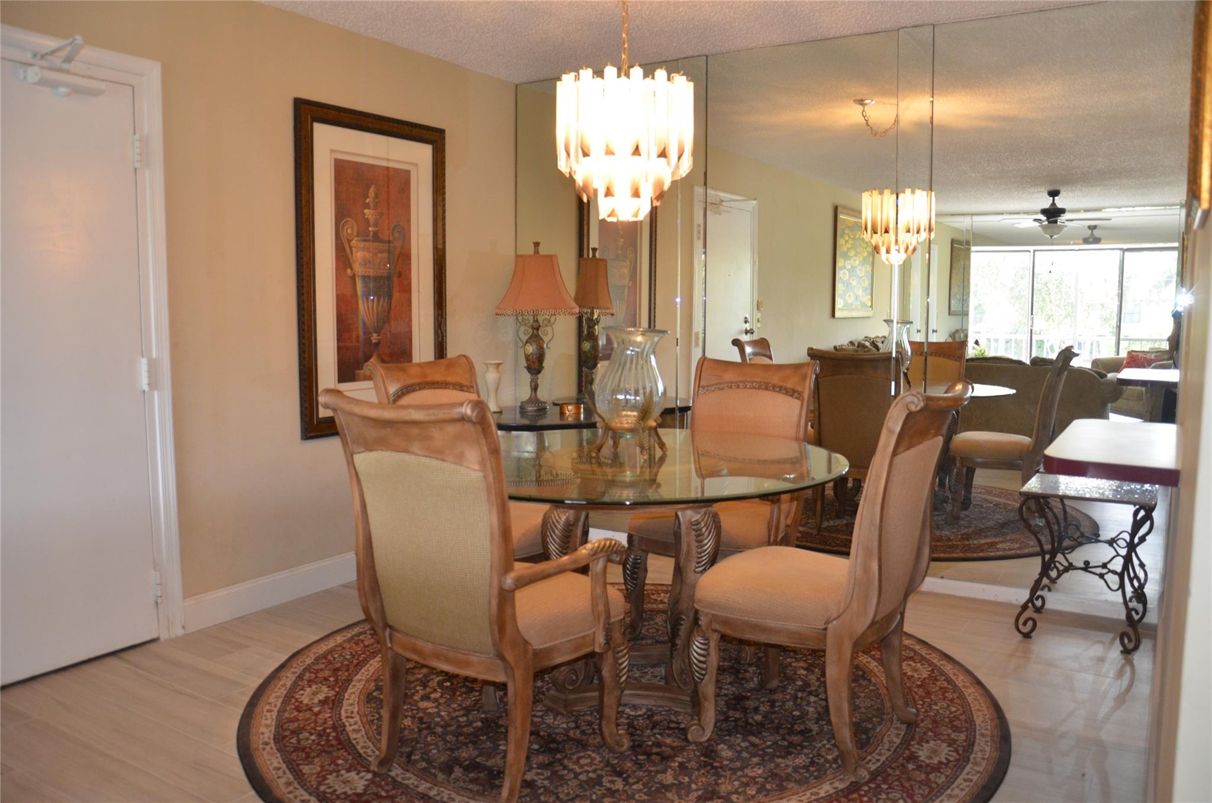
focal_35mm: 27
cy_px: 402
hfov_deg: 67.5
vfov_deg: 47.7
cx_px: 606
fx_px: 907
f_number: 3.5
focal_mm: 18
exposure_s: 1/60
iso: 800
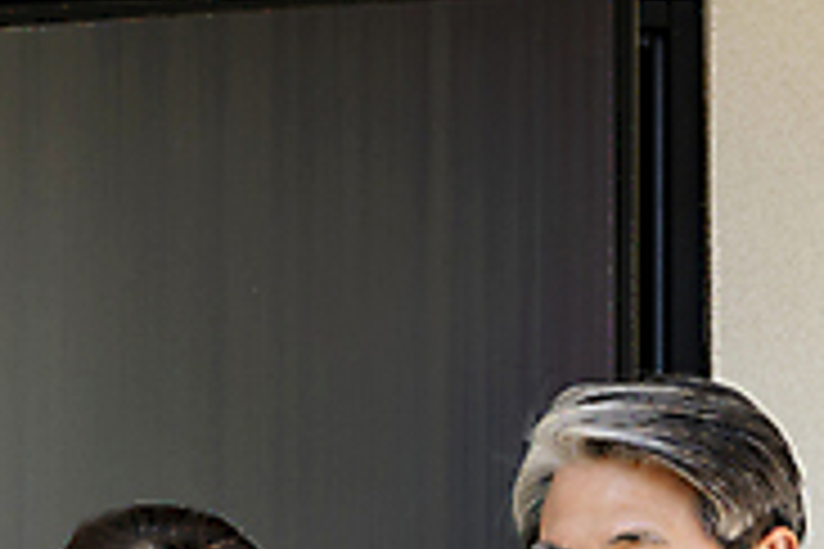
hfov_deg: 9.0
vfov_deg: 5.9
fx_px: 5241
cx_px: 221
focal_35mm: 229
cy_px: 873
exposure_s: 1/250
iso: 160
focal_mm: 70
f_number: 5.6
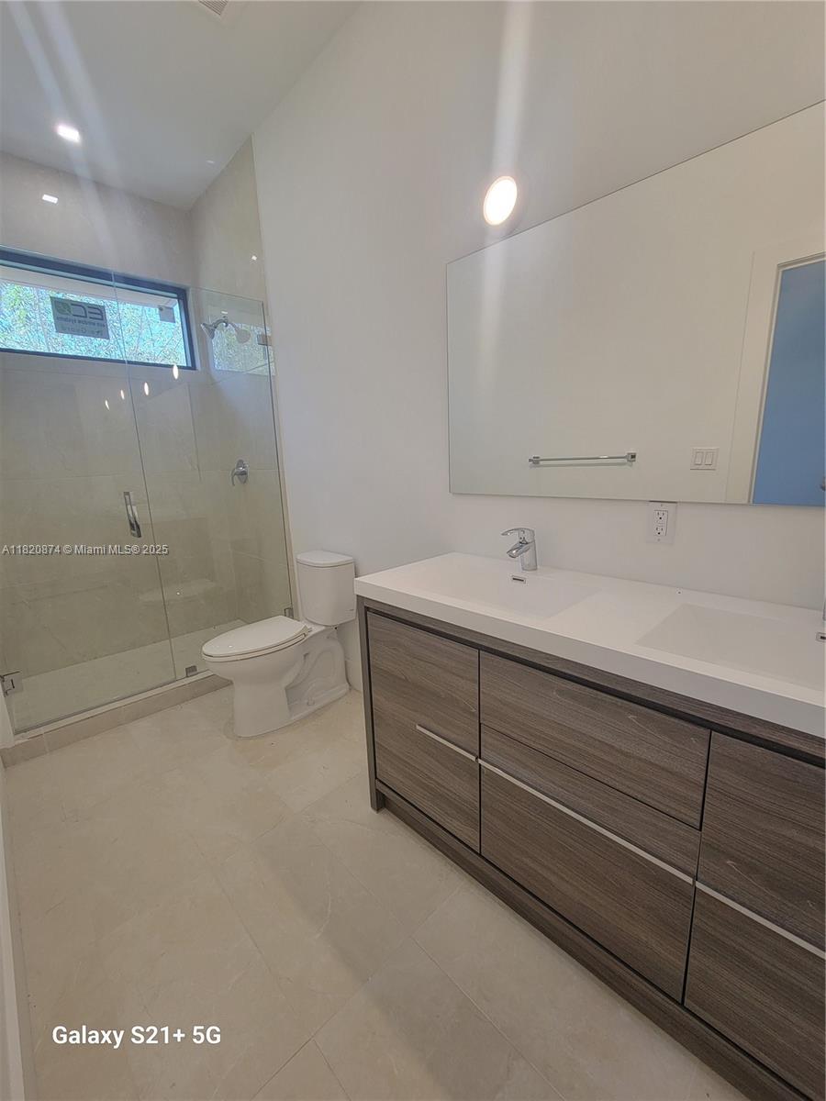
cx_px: 413
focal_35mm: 13
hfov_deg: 89.9
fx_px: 414
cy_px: 550
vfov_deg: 106.2
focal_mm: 2.2
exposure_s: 1/60
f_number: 2.2
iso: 100
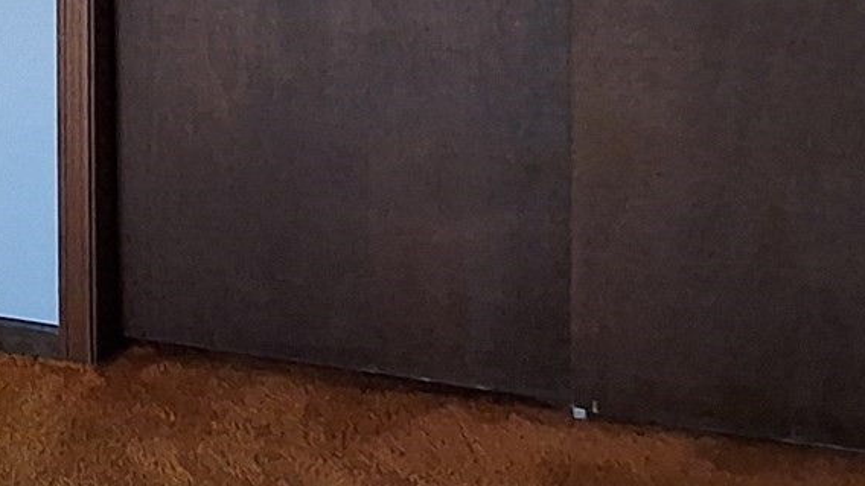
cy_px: -209
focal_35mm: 110
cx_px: -227
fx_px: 2522
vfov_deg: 10.7
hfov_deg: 18.3
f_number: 1.9
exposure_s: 1/24
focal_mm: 2.91
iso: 320
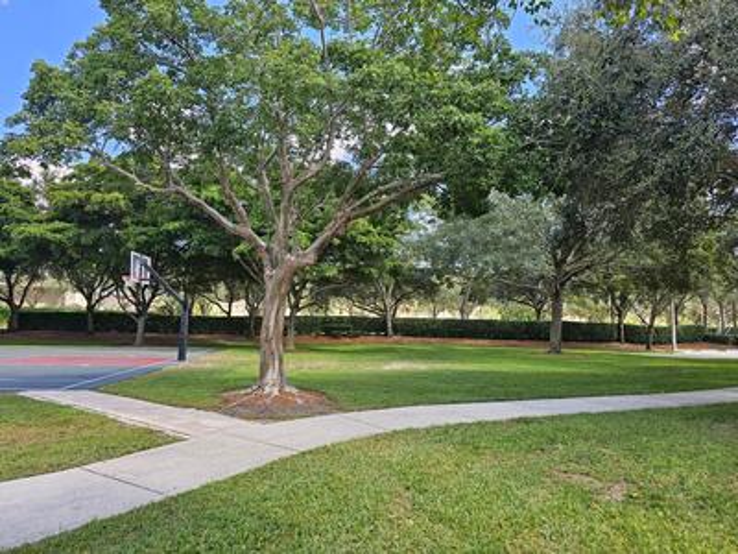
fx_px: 490
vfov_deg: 58.9
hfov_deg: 73.9
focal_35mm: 23
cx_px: 369
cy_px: 277
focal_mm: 6.3
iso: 25
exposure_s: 1/180
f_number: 1.7
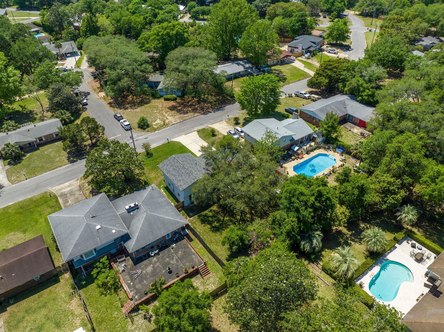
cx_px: 222
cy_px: 166
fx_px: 308
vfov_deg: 56.8
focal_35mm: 24
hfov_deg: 71.6
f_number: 2.8
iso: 160
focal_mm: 12.29
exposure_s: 1/2000
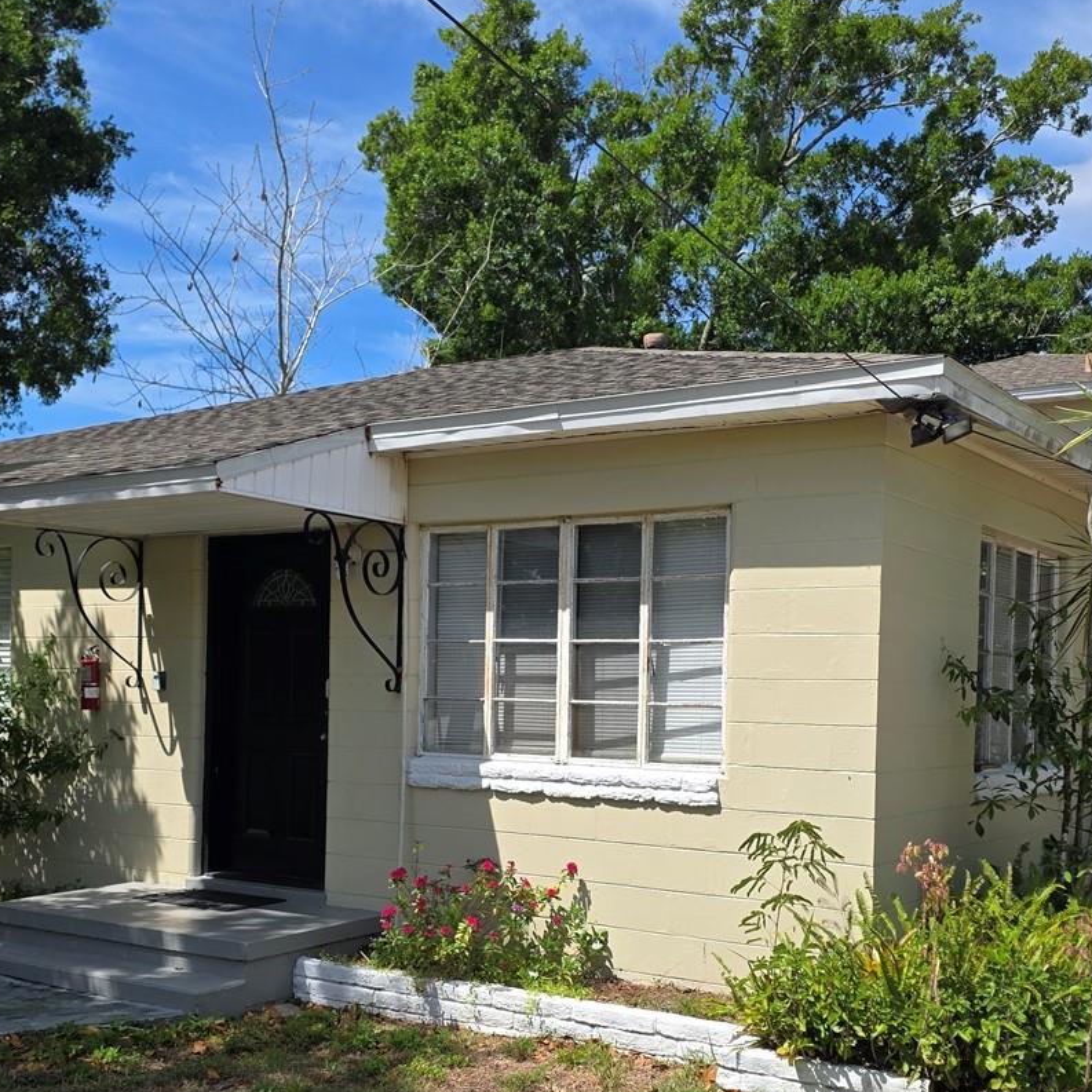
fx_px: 1463
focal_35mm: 41
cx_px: 507
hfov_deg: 40.9
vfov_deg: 40.4
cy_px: 723
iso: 80
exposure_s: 1/5447
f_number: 1.7
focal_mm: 6.3
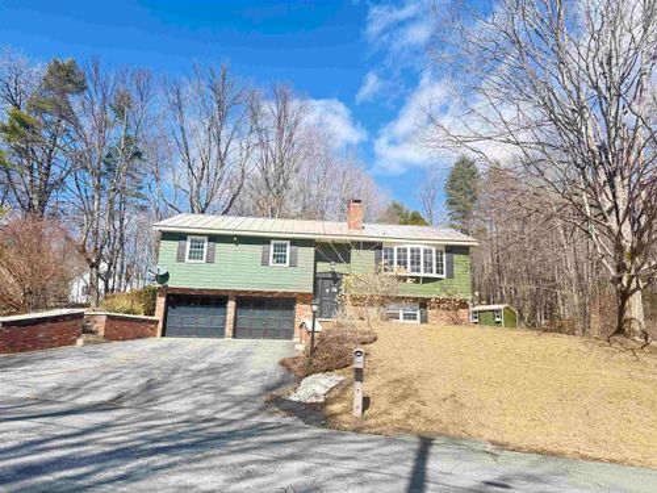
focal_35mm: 24
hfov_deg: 71.6
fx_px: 456
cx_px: 328
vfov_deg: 56.8
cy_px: 246
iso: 100
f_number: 1.78
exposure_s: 1/1689
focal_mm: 6.76
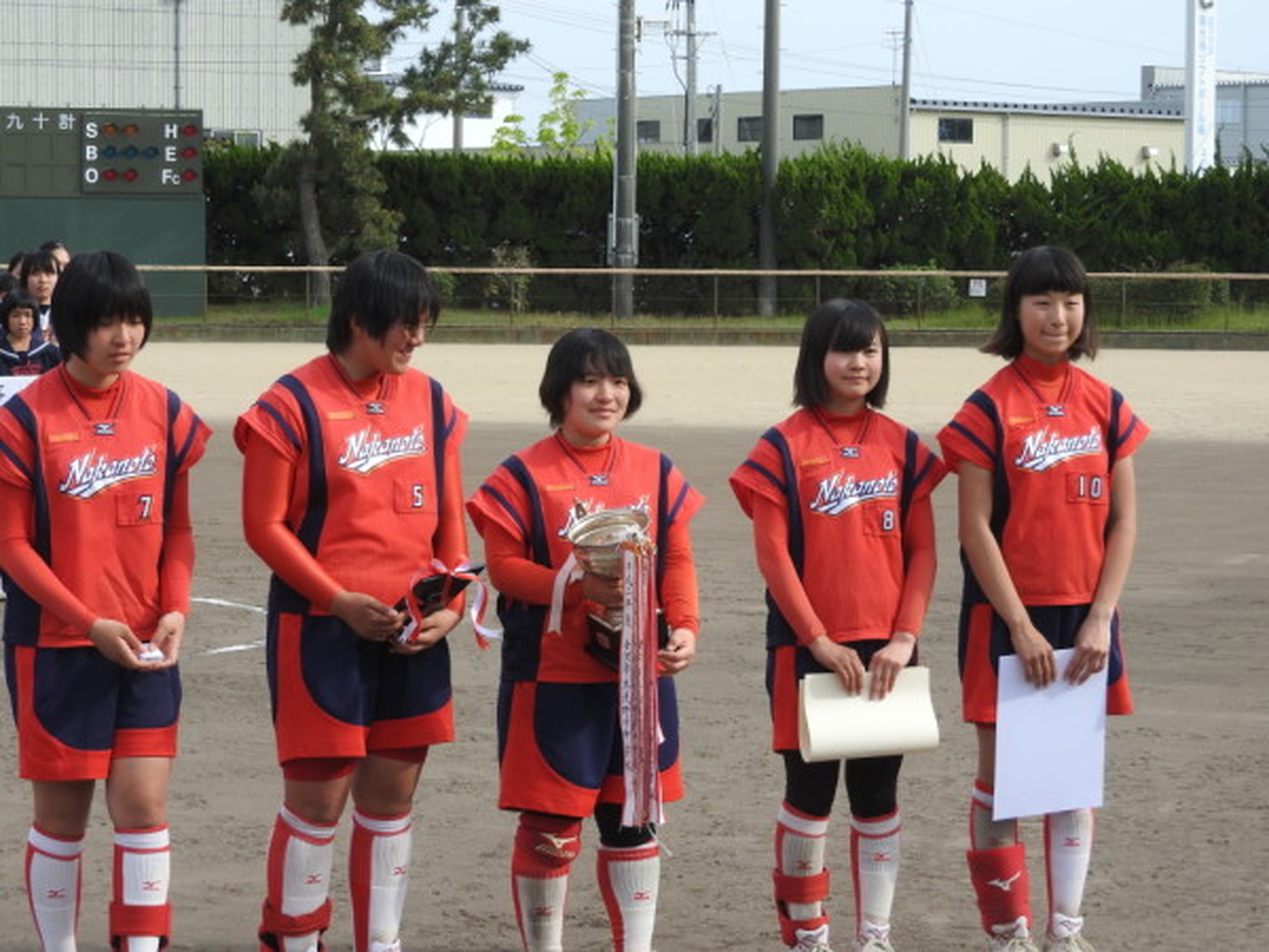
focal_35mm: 105
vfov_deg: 14.1
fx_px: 3849
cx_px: 634
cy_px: 476
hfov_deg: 18.7
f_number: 4.8
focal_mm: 18.8
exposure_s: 1/320
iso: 100
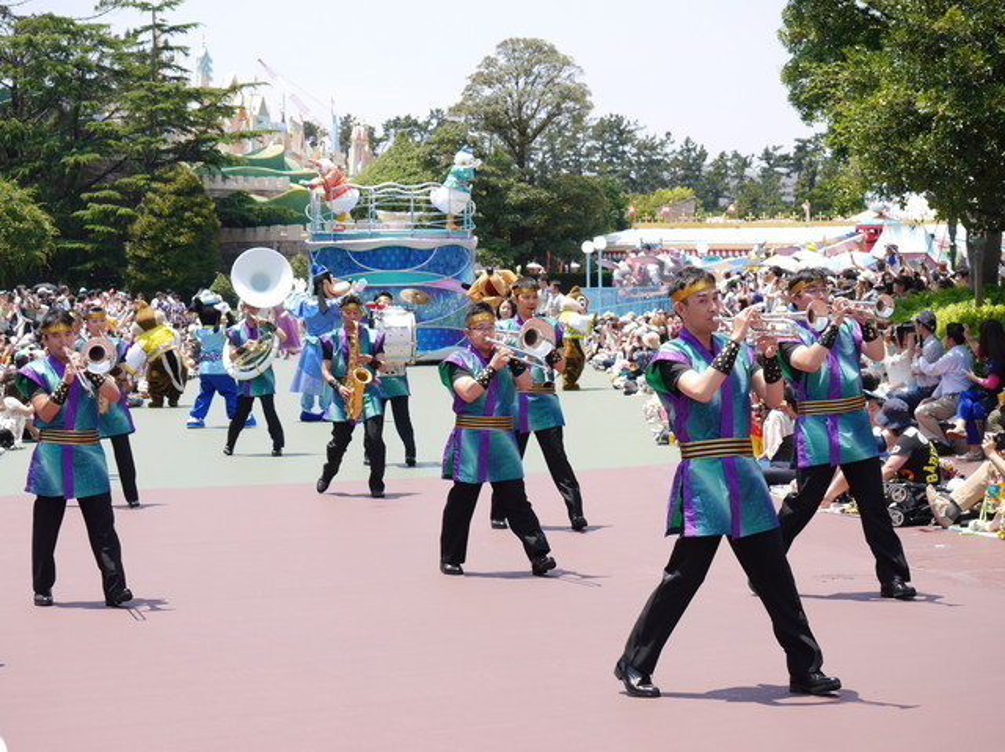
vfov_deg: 16.4
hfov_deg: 21.8
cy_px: 376
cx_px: 502
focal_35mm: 90
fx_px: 2611
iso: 160
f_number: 5.6
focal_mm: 45
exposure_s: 1/320
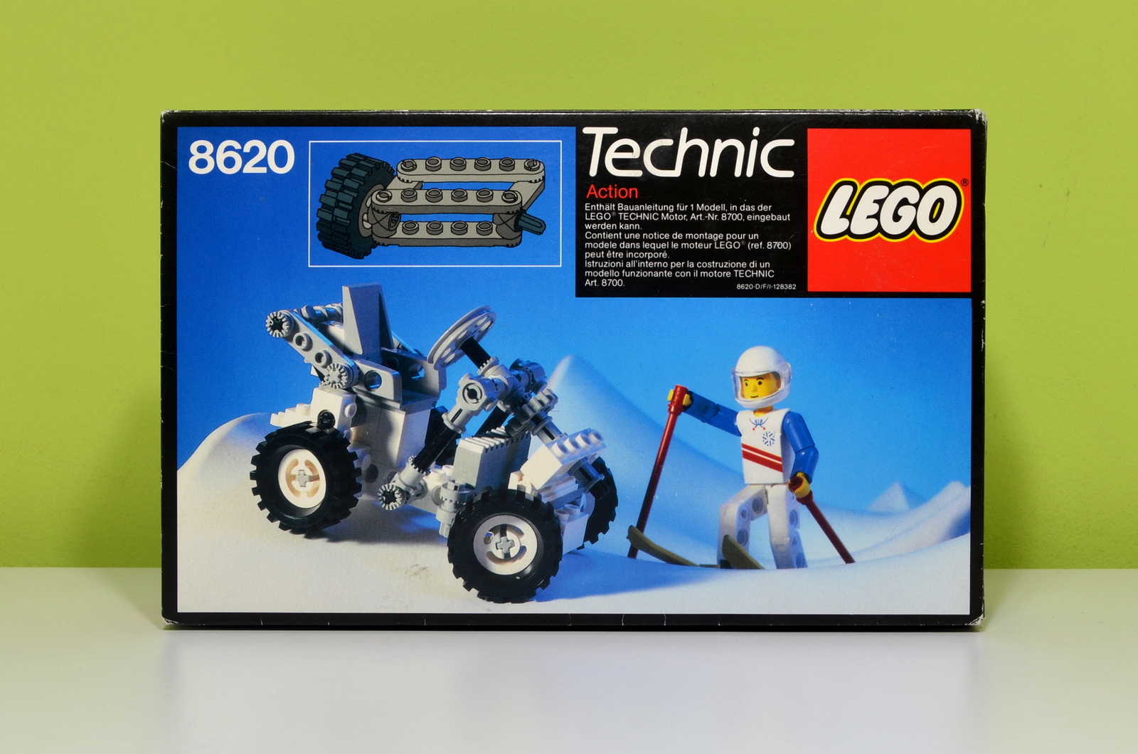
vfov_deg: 30.7
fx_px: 1372
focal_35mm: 44
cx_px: 569
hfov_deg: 45.0
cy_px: 377
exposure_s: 1/6
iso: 125
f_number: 10
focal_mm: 29
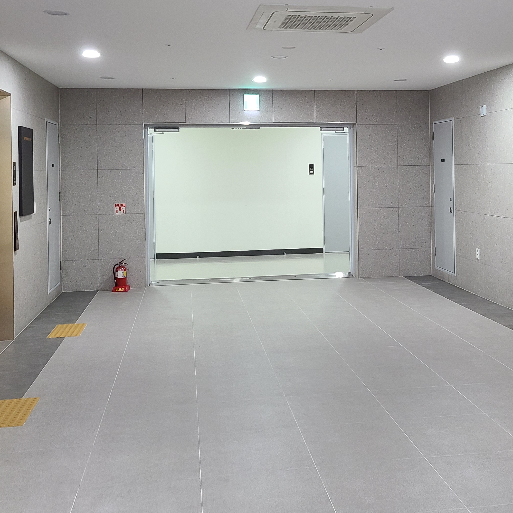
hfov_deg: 38.2
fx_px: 738
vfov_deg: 38.0
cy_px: 176
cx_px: 309
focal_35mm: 44
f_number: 1.8
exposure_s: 1/40
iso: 160
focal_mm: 5.4
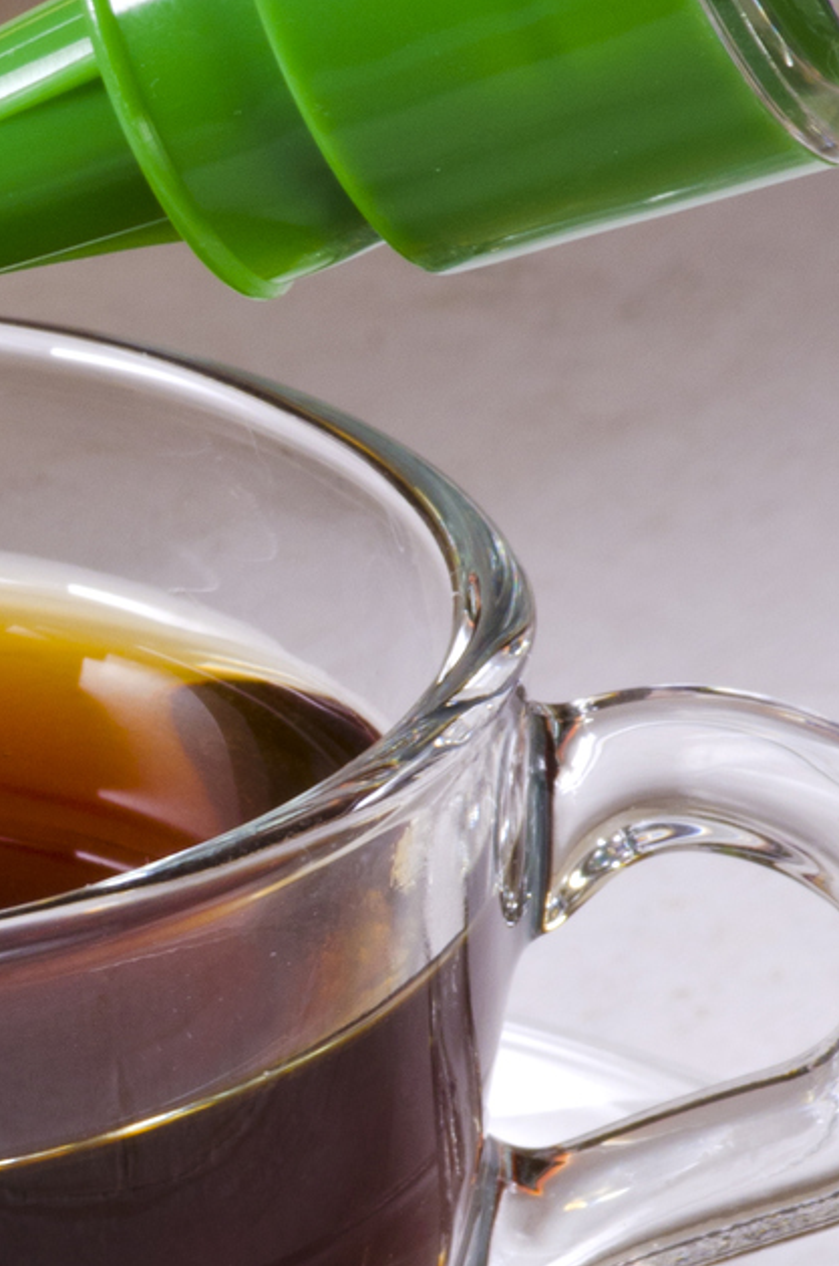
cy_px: 803
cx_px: -212
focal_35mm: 533
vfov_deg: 3.9
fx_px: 18693
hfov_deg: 2.6
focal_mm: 105
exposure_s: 1/60
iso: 100
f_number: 22
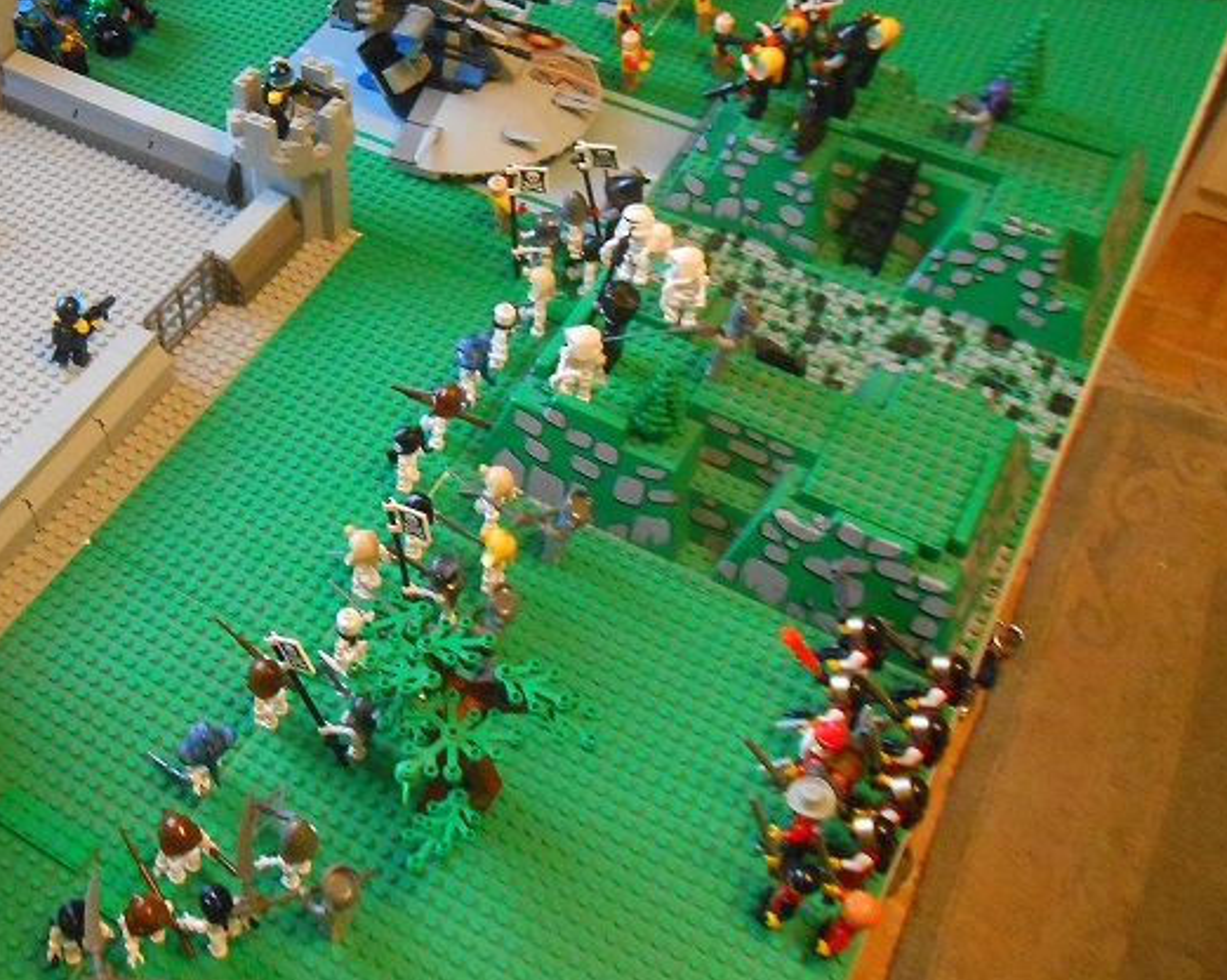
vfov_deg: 38.1
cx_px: 316
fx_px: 1415
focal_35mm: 39
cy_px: 424
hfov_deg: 45.4
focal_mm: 4.6
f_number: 3.5
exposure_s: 1/8
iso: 800
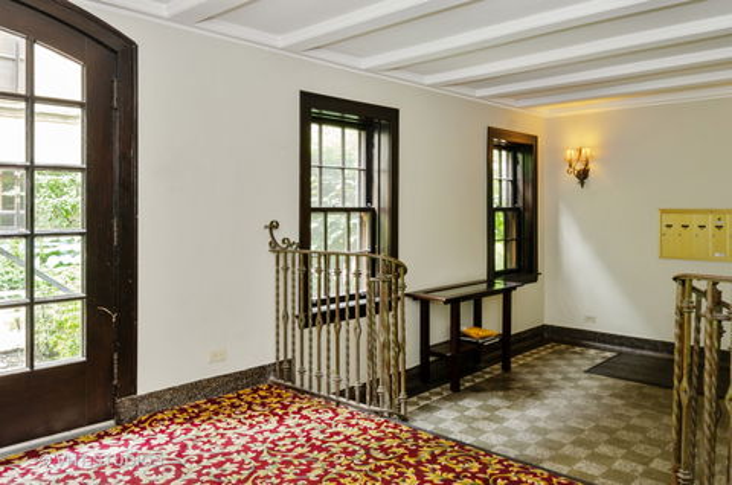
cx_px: 366
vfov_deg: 47.7
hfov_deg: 67.5
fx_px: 548
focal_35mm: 27
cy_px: 242
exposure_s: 1/3
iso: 250
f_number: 9
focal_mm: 18
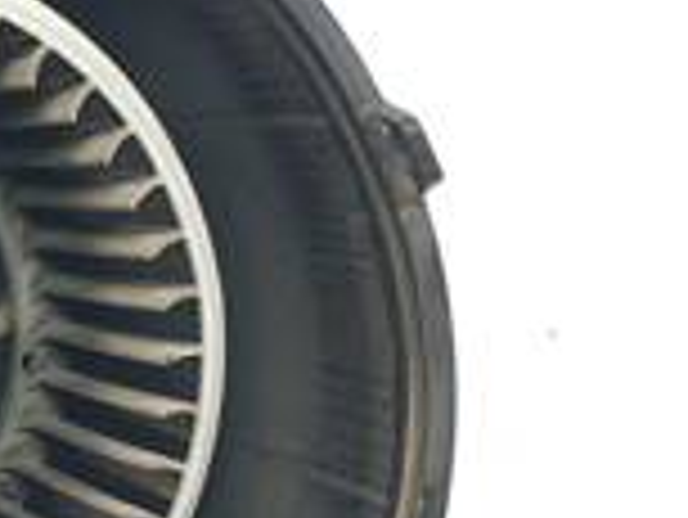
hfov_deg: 25.8
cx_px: -121
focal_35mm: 68
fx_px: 1353
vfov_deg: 21.6
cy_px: 311
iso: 50
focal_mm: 4.3
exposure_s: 1/114
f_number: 2.4
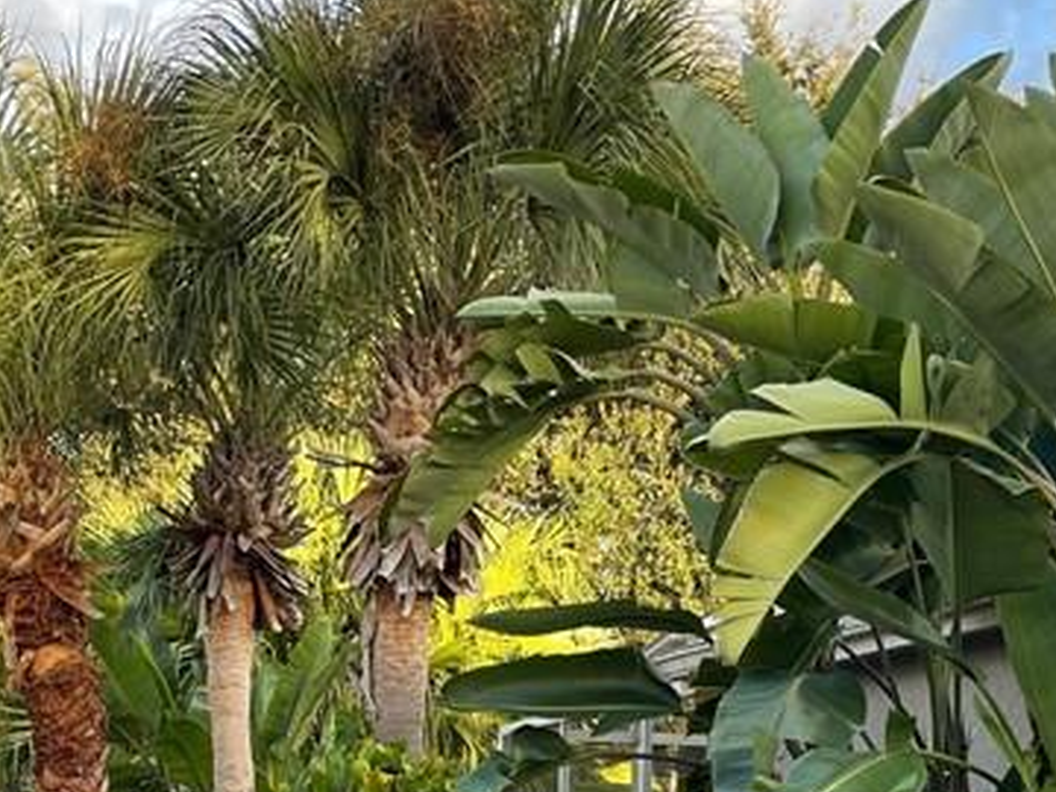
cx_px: 411
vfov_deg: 18.9
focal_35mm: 74
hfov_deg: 26.3
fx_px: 2257
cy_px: 924
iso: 32
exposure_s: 1/172
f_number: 1.6
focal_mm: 5.1
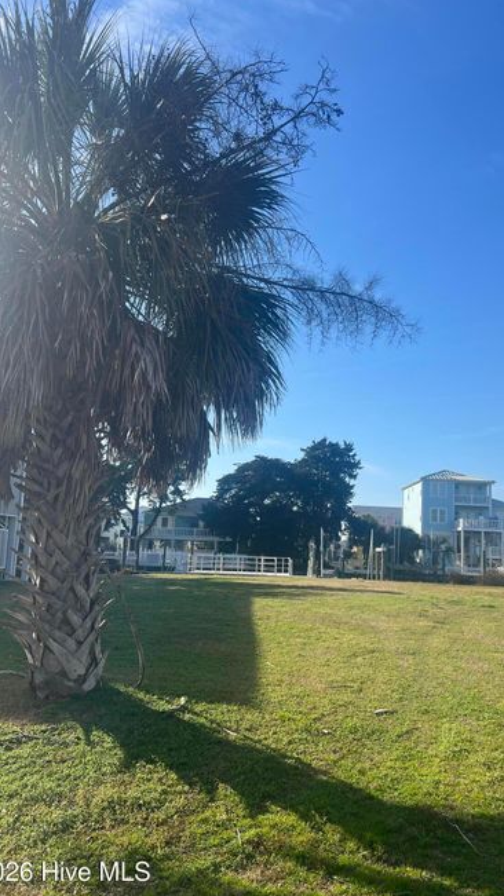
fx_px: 689
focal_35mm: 29
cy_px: 455
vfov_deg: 66.1
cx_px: 299
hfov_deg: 40.0
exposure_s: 1/3831
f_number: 1.5
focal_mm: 5.7
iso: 50
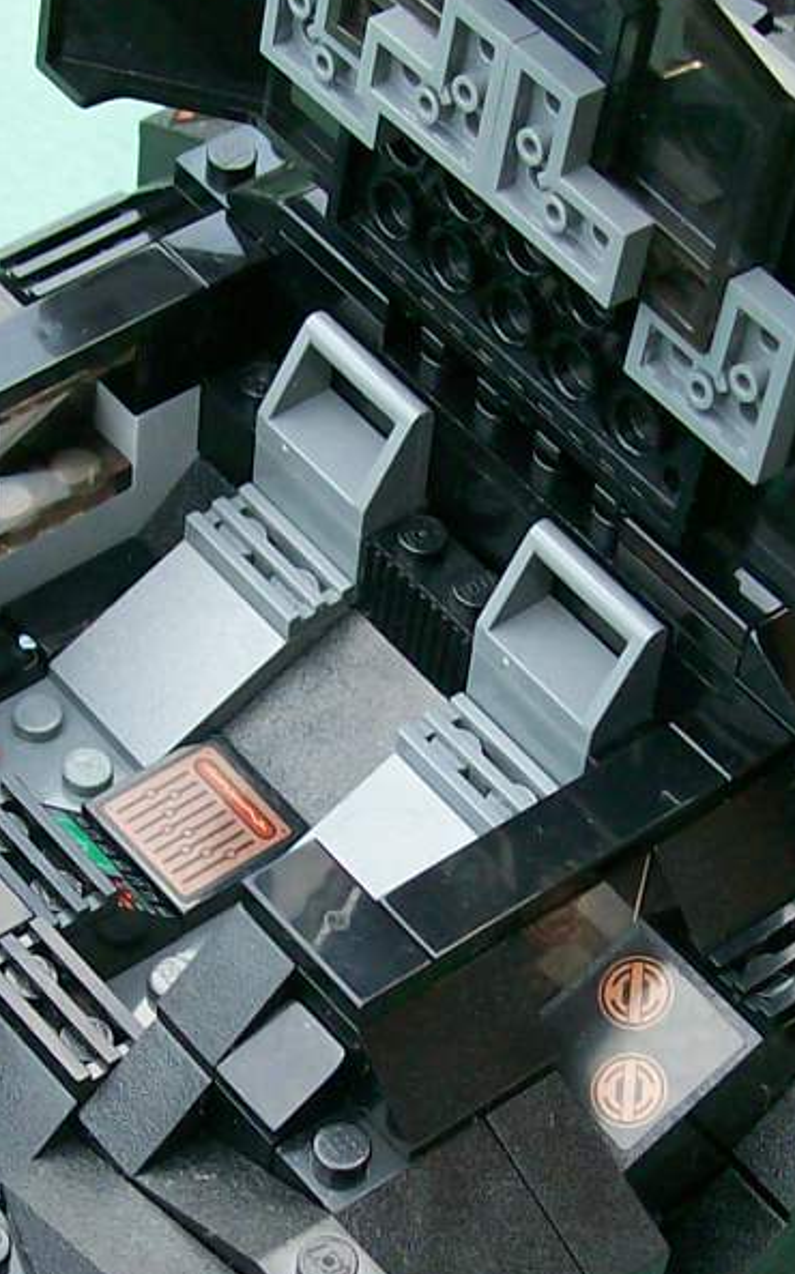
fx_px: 3575
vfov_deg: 20.1
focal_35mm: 103
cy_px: 842
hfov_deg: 12.7
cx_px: 234
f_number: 2.7
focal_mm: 6
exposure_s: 1/59.4
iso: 80
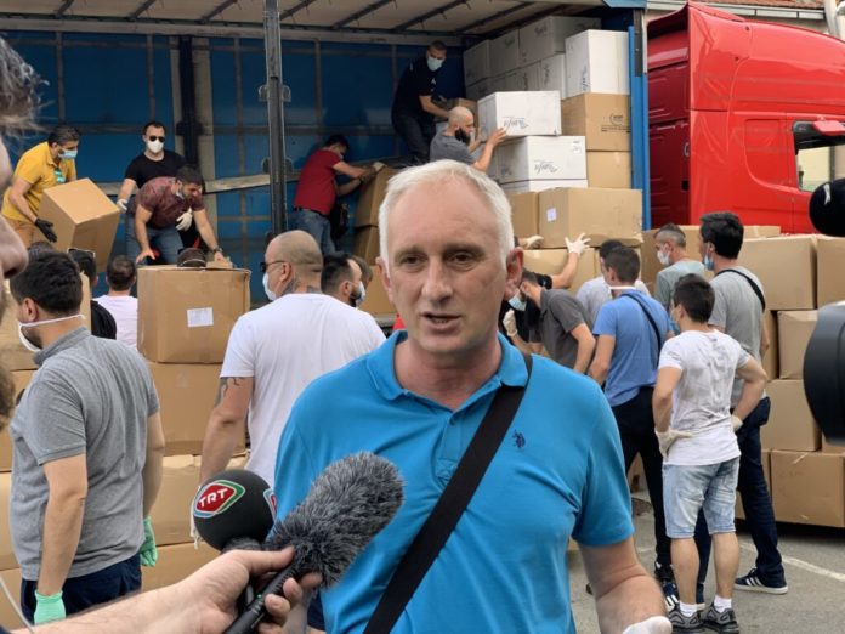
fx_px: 1269
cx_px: 422
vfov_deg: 28.0
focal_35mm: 52
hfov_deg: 36.8
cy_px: 317
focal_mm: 6
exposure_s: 1/122
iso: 40
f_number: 2.4
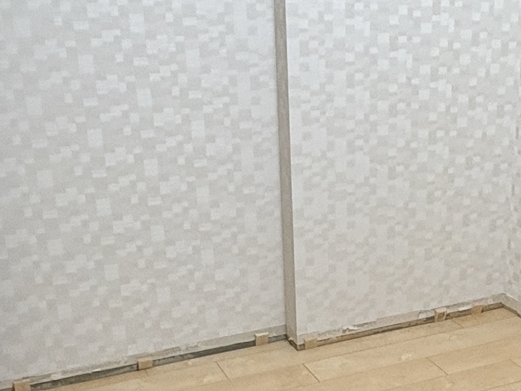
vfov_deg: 24.4
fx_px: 888
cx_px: 384
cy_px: 315
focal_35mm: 59
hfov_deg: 32.1
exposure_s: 1/50
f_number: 2.2
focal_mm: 2.22
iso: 200
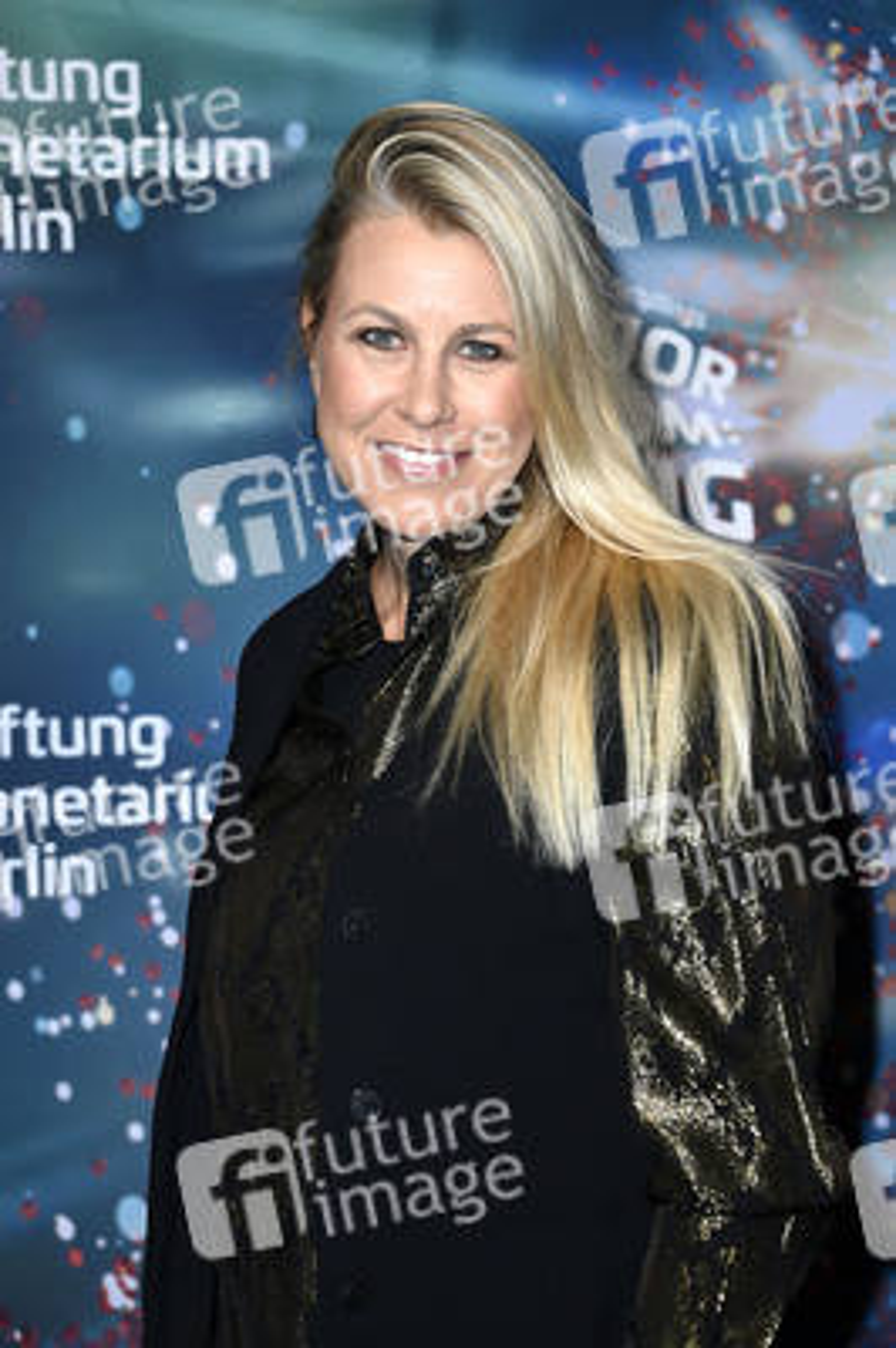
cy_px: 674
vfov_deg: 22.6
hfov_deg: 15.2
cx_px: 448
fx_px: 3366
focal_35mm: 90
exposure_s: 1/160
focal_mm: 90
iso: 500
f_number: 5.6
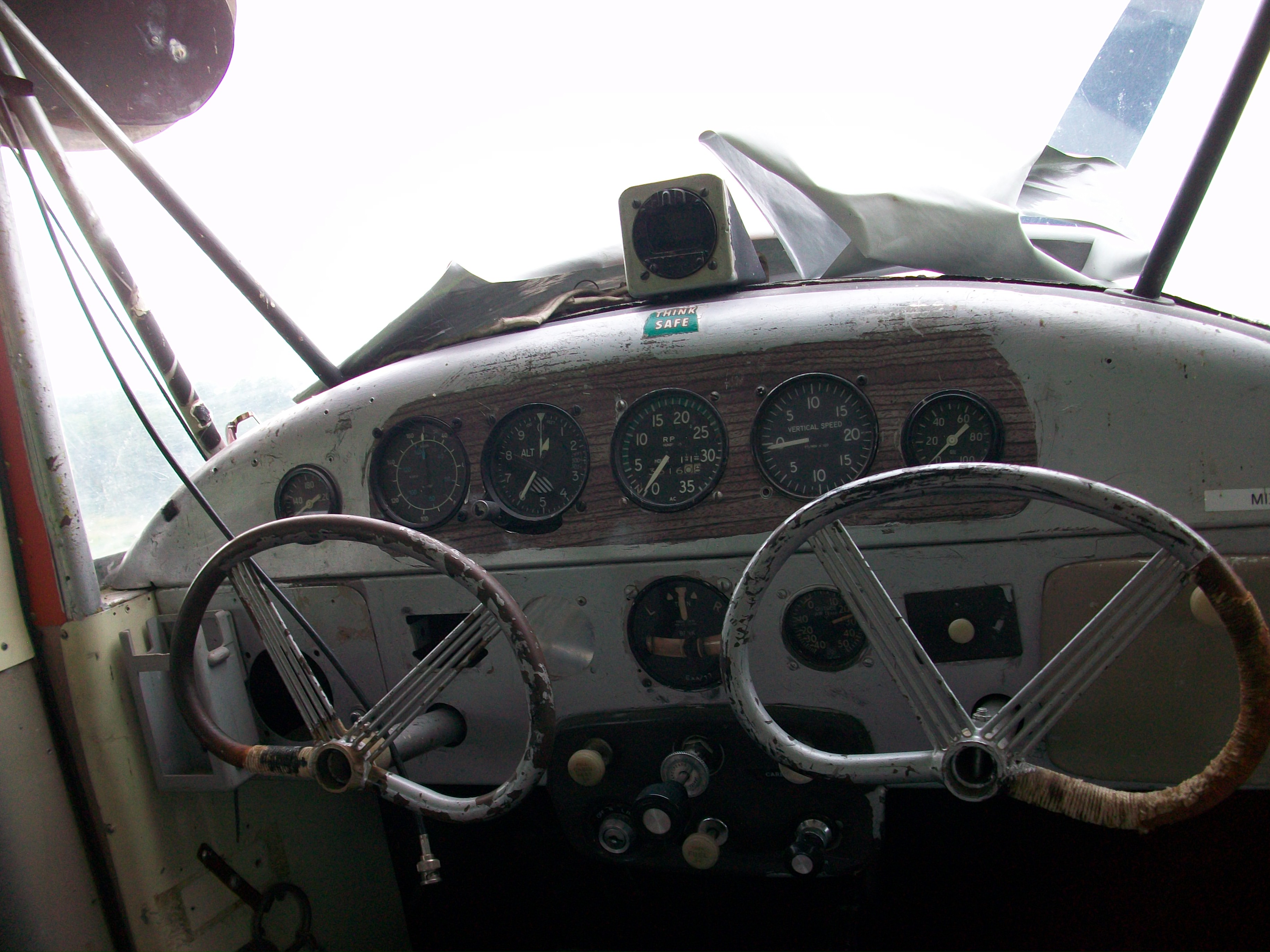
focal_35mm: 32
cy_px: 476
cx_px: 635
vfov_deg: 44.2
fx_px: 1174
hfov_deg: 56.8
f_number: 2.8
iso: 64
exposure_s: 1/125
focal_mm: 5.7
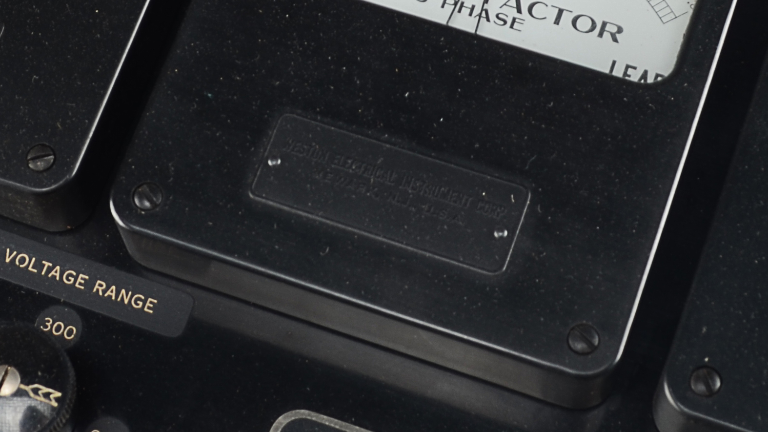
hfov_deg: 19.8
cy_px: 130
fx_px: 2199
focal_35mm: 108
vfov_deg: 11.2
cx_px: 264
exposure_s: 1/80
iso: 100
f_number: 9
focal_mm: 22
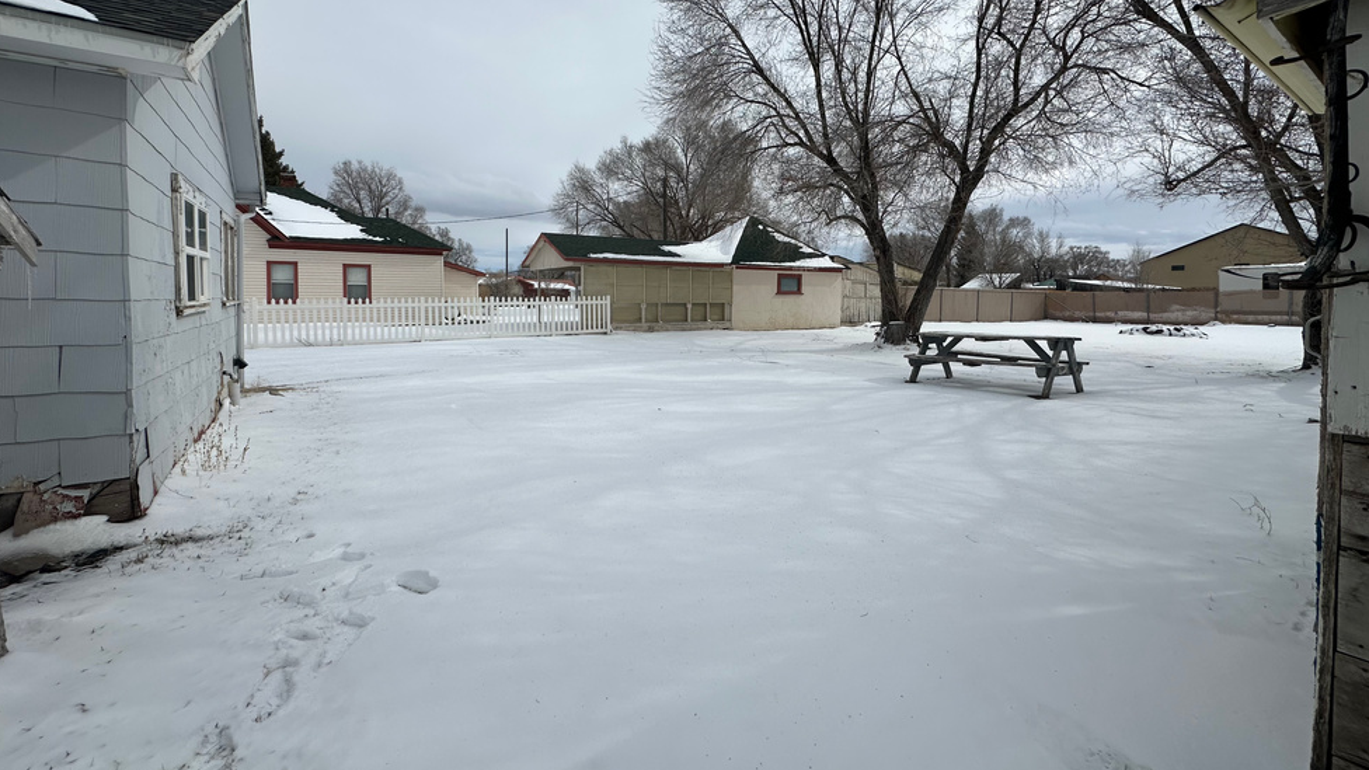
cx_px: 700
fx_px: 581
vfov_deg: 66.6
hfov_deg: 99.4
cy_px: 320
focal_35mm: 16
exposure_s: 1/6897
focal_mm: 2.22
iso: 50
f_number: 2.2
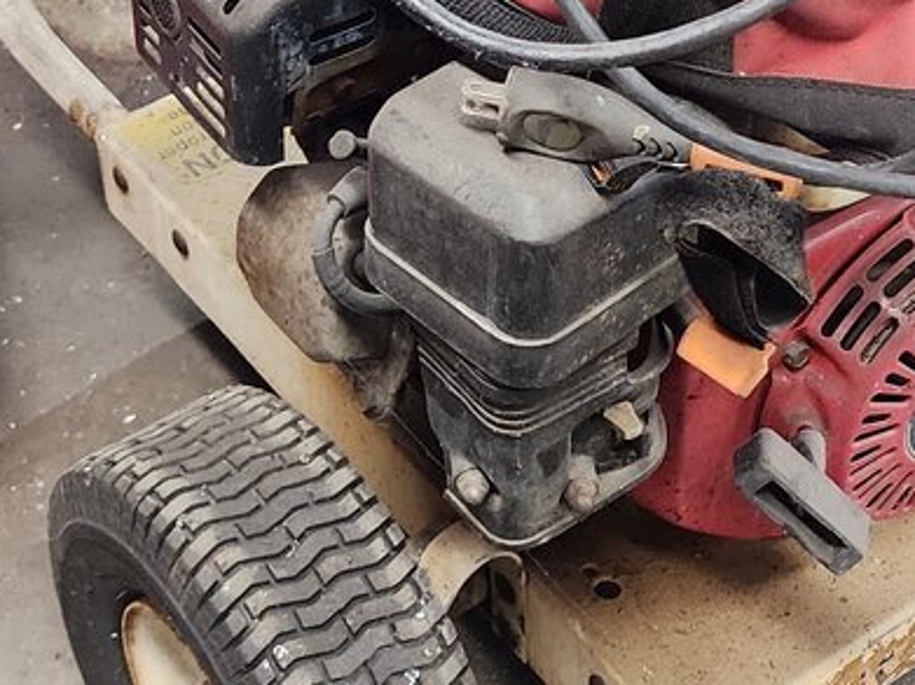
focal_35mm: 89
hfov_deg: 21.9
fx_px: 2352
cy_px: 69
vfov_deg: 16.4
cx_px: 593
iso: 500
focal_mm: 6.4
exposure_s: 1/60
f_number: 1.8
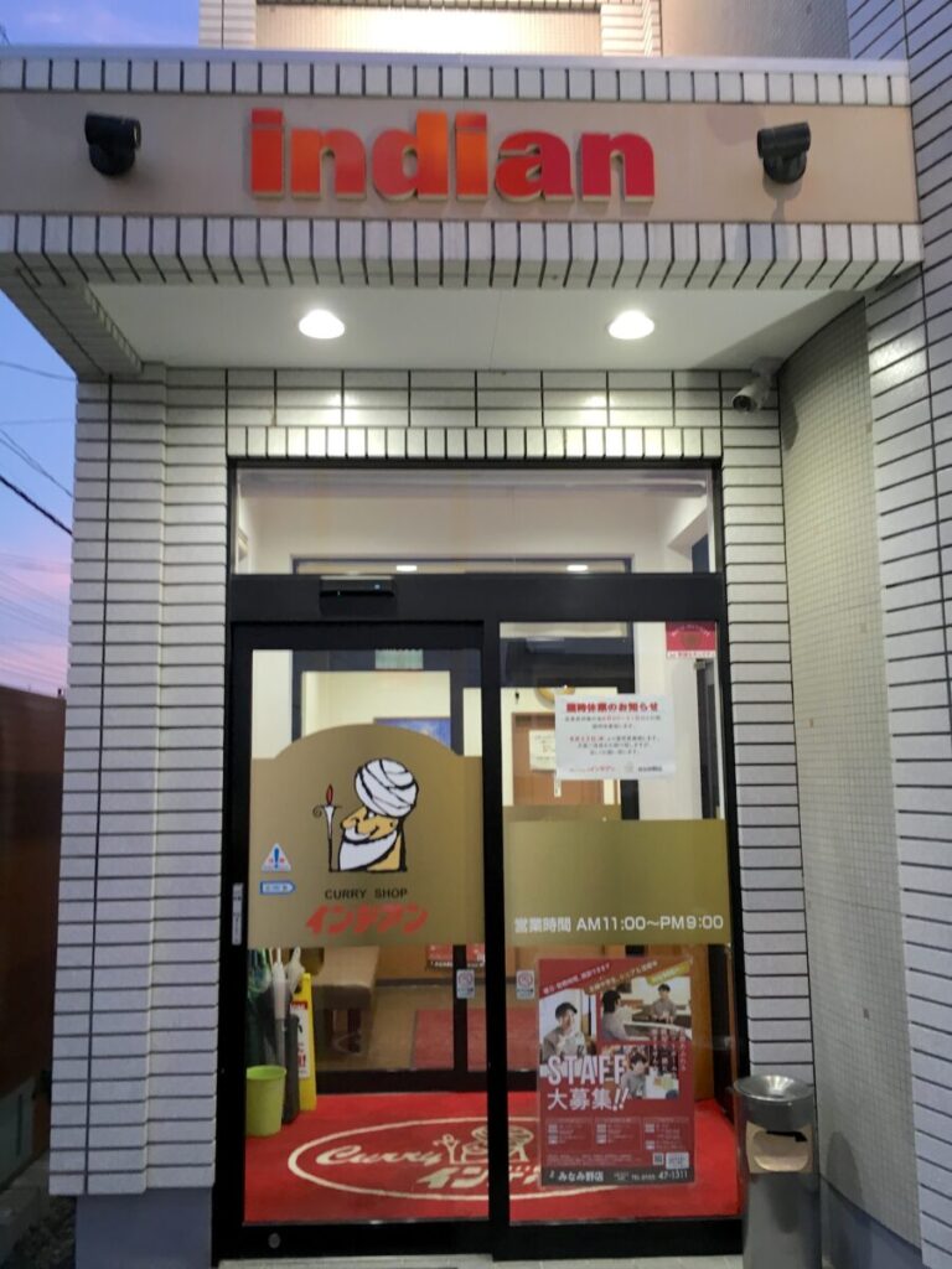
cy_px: 634
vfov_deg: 61.7
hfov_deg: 48.2
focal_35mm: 29
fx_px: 1063
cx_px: 476
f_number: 2.2
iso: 64
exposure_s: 1/30
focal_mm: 4.15
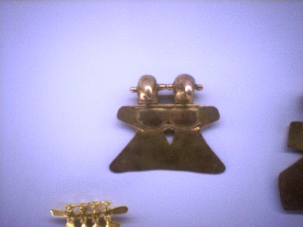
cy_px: 114
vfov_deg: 39.6
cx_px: 152
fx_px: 315
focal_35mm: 36
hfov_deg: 51.4
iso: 200
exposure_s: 1/7.49
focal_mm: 6
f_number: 4.5
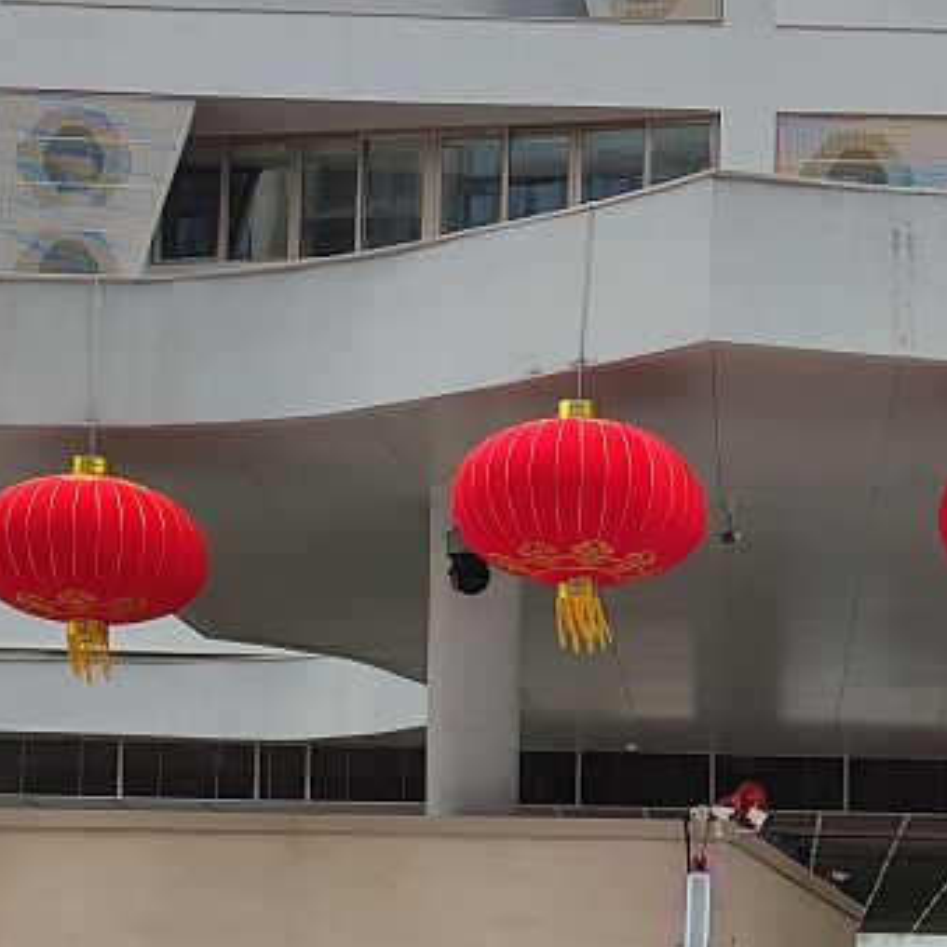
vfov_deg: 22.4
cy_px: 872
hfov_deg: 22.7
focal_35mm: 75
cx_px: 754
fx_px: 2321
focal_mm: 6.78
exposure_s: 1/1342
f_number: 1.85
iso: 50
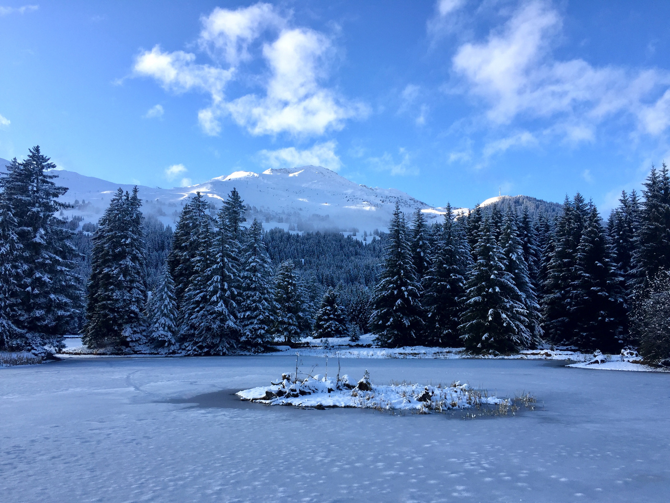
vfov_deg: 48.2
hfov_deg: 61.7
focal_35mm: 29
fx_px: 561
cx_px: 335
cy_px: 252
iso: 32
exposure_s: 1/732
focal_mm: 4.15
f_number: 2.2
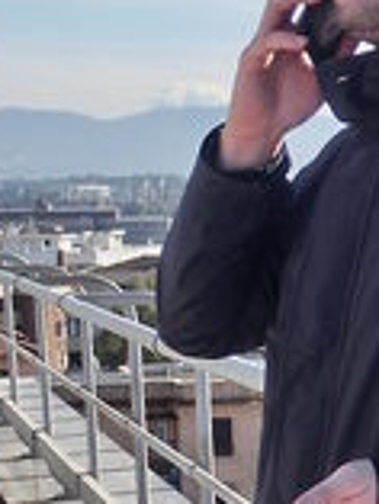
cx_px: 395
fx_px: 2231
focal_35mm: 153
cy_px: 565
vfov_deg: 12.7
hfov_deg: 9.6
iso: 80
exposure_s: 1/640
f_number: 4
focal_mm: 7.15
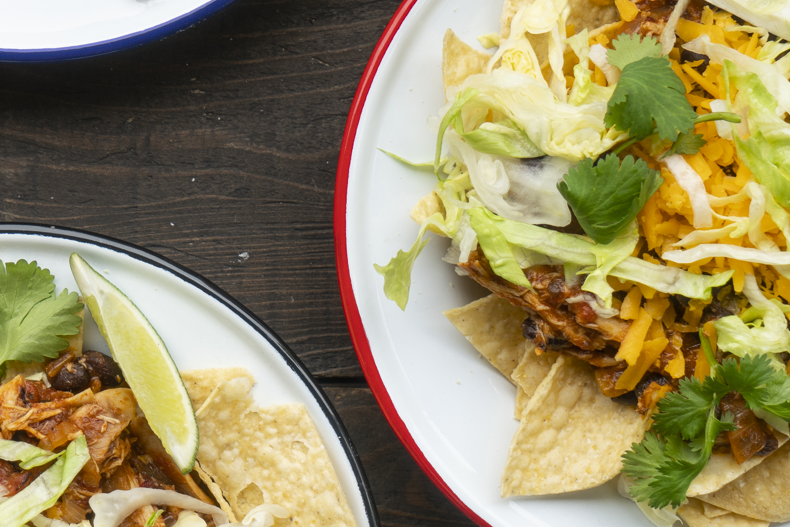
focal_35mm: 110
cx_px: 203
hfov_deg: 18.5
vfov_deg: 12.5
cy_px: 254
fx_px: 2414
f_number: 6.3
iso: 100
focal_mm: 36
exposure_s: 1/160
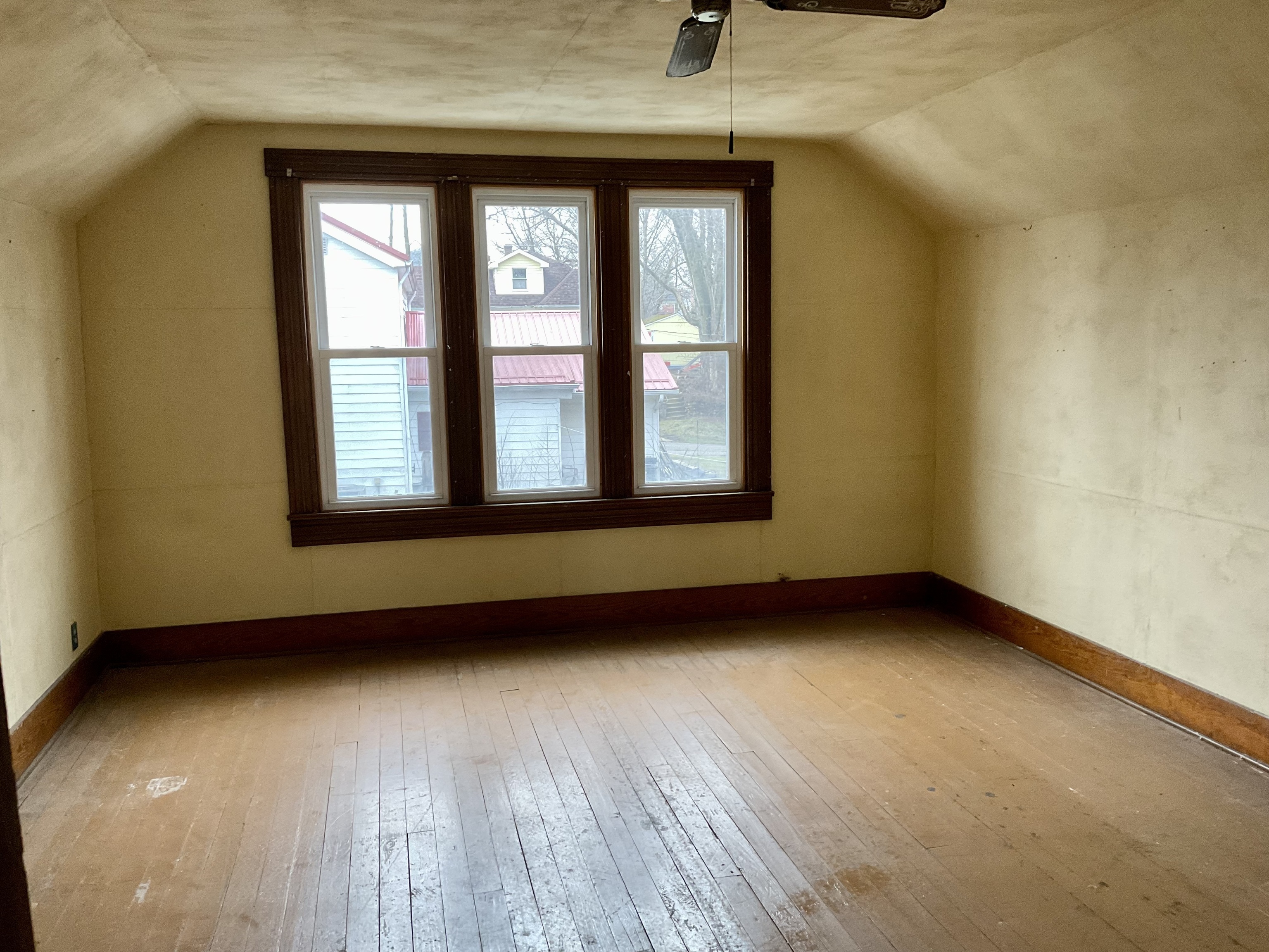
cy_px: 476
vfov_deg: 48.2
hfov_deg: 61.7
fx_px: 1063
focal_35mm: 29
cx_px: 634
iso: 125
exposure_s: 1/60
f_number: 1.8
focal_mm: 3
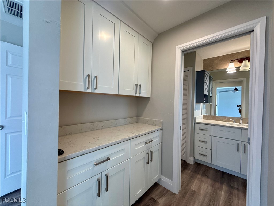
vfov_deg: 85.7
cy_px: 103
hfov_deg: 102.1
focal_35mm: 14
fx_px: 111
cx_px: 137
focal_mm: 2.22
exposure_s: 1/120
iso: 200
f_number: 2.2
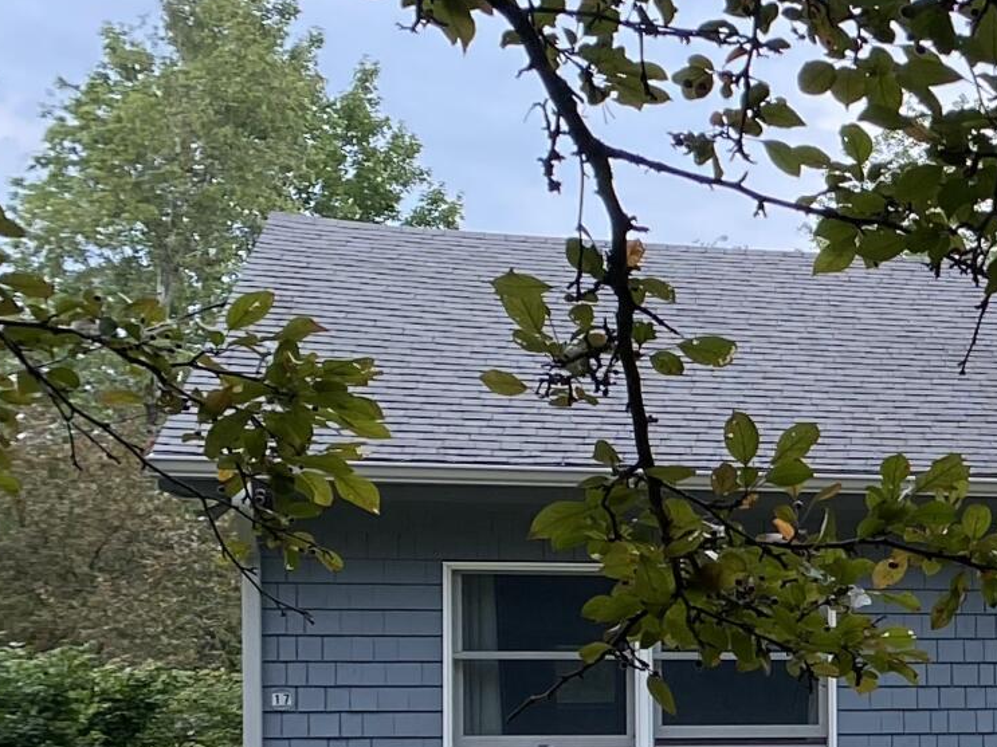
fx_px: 3024
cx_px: 1952
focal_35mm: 105
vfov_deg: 13.9
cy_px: 742
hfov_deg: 15.3
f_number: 1.8
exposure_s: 1/265
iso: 32
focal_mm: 4.25
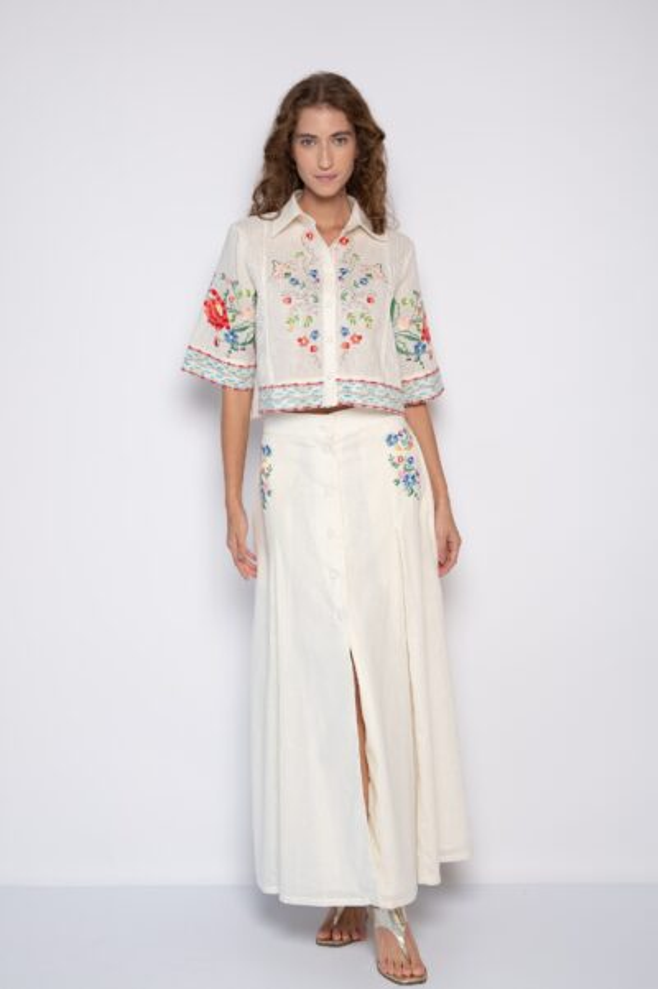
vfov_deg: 41.1
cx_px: 329
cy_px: 494
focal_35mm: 48
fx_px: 1317
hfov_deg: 28.0
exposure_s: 1/125
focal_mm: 48
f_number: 4.5
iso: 250
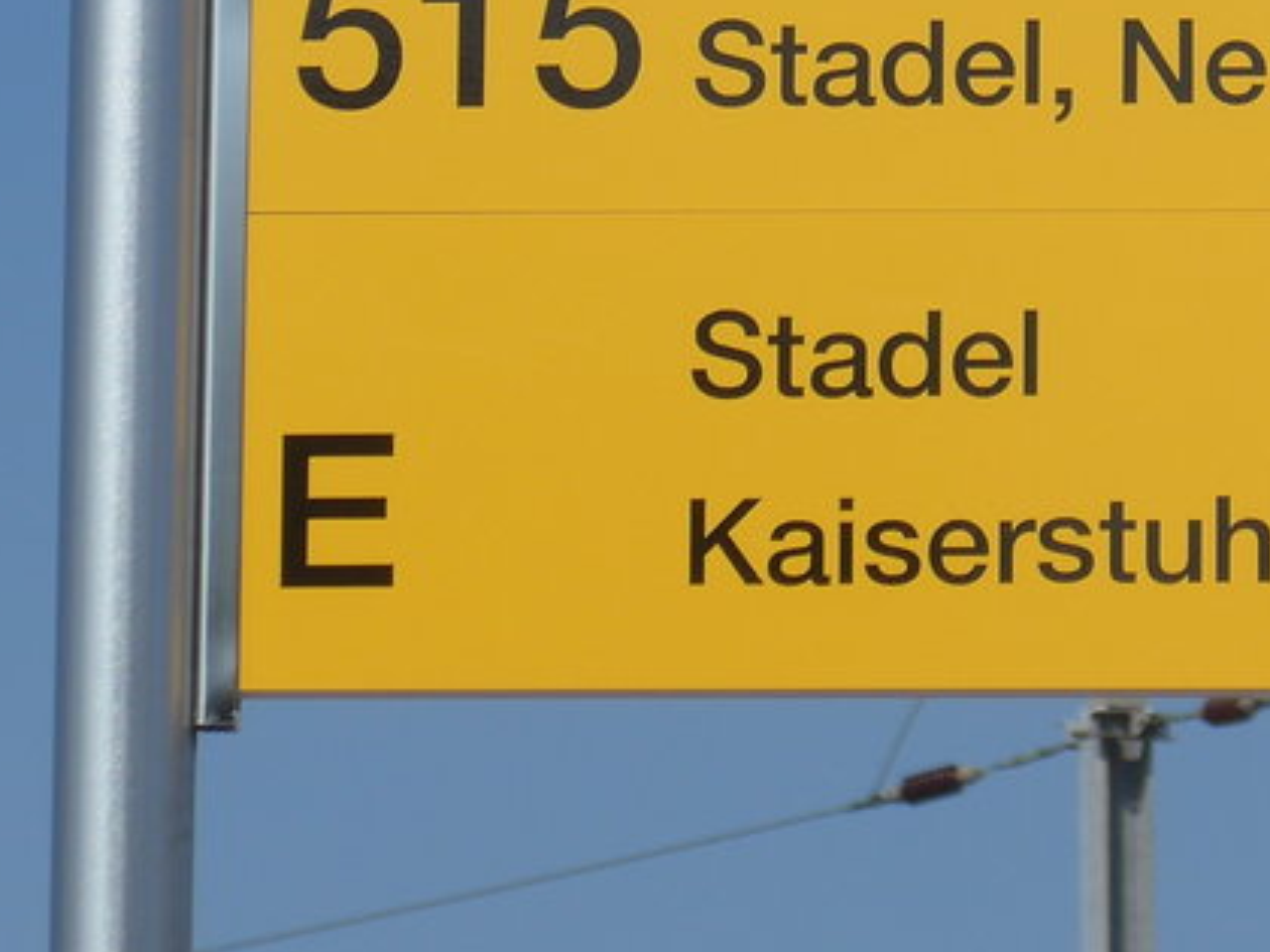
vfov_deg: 3.9
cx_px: 1282
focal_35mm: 377
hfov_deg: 5.2
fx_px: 13831
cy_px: -320
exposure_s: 1/800
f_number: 5.3
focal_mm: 25.7
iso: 80
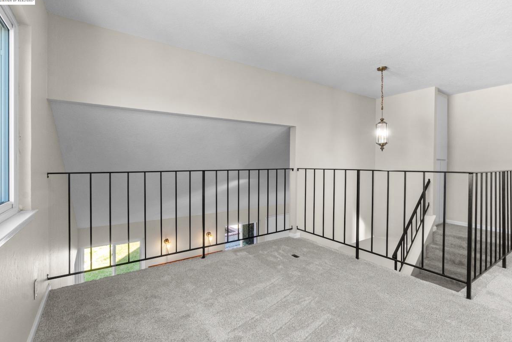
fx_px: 228
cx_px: 251
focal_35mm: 16
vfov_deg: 73.8
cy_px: 170
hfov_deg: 96.7
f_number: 11
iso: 800
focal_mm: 10
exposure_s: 1/15
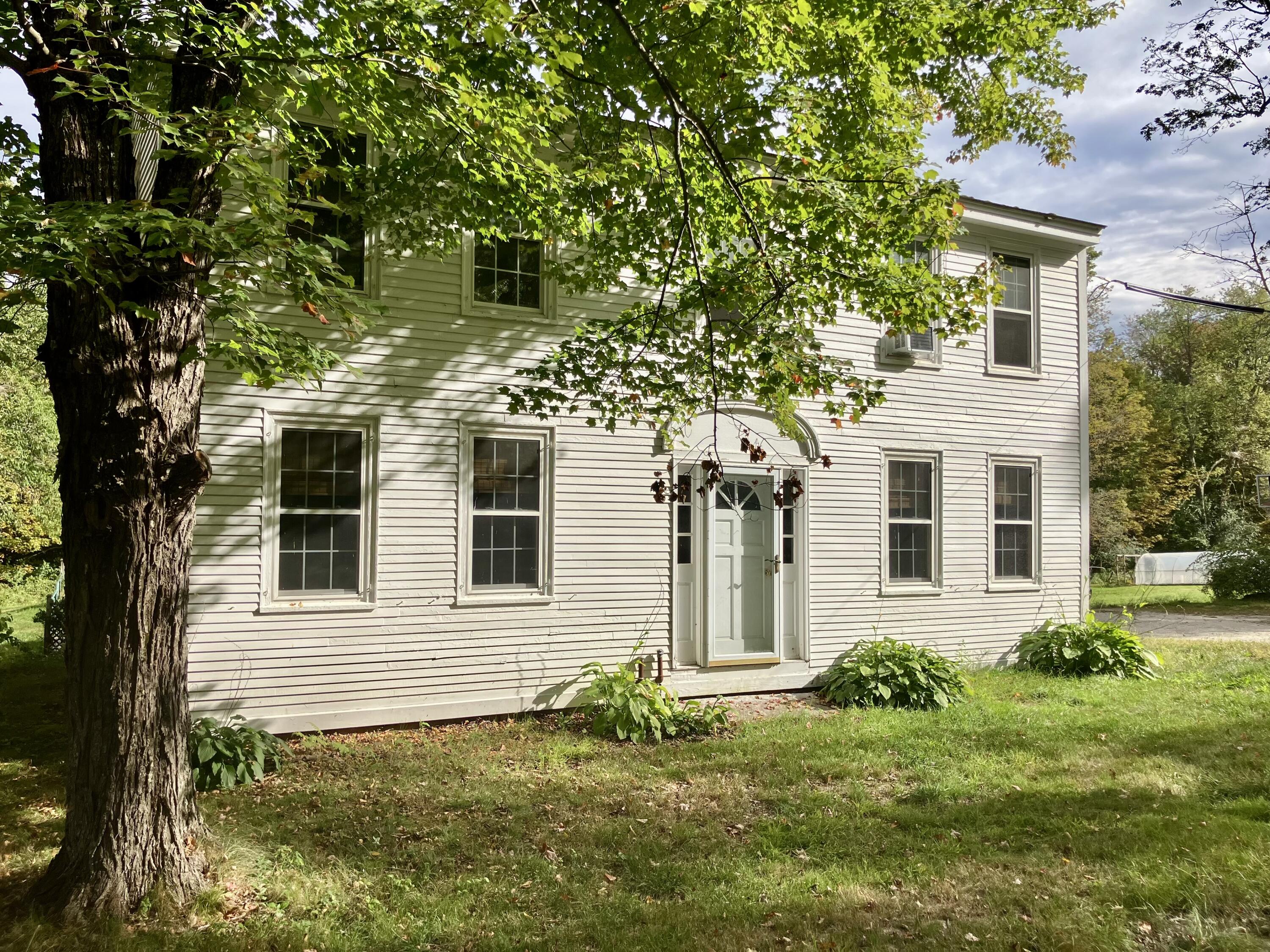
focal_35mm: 28
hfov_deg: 63.4
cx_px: 635
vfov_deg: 49.7
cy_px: 476
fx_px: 1027
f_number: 1.8
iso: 32
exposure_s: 1/2114
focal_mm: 3.99
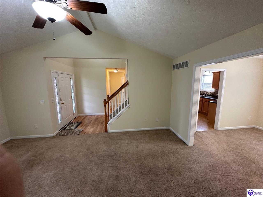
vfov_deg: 85.7
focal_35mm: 14
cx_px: 132
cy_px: 98
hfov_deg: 102.1
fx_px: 106
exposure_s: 1/60
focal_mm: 2.22
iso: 200
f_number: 2.2
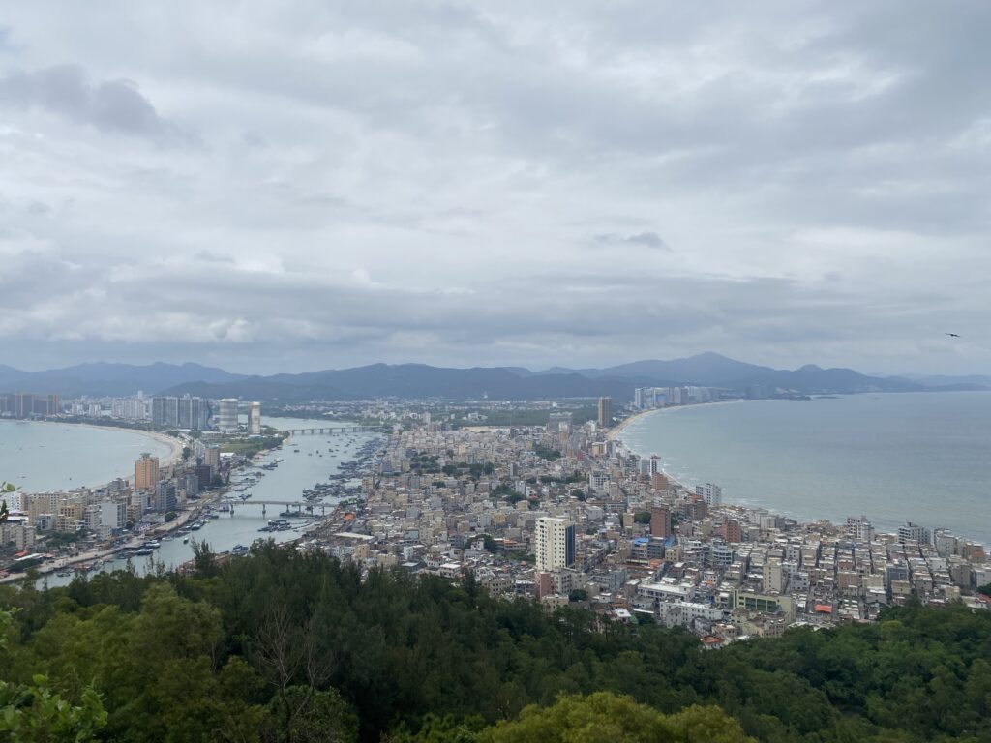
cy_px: 372
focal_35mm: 26
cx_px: 496
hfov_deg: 67.3
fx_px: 744
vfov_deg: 53.1
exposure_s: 1/5747
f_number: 1.8
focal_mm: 4.25
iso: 32
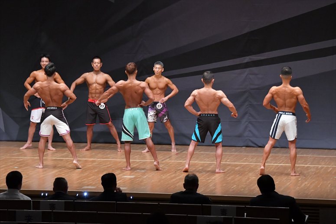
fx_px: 1465
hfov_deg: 13.1
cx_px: 168
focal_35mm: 157
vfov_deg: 8.7
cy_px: 112
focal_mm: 105
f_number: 5.6
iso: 6400
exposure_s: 1/400
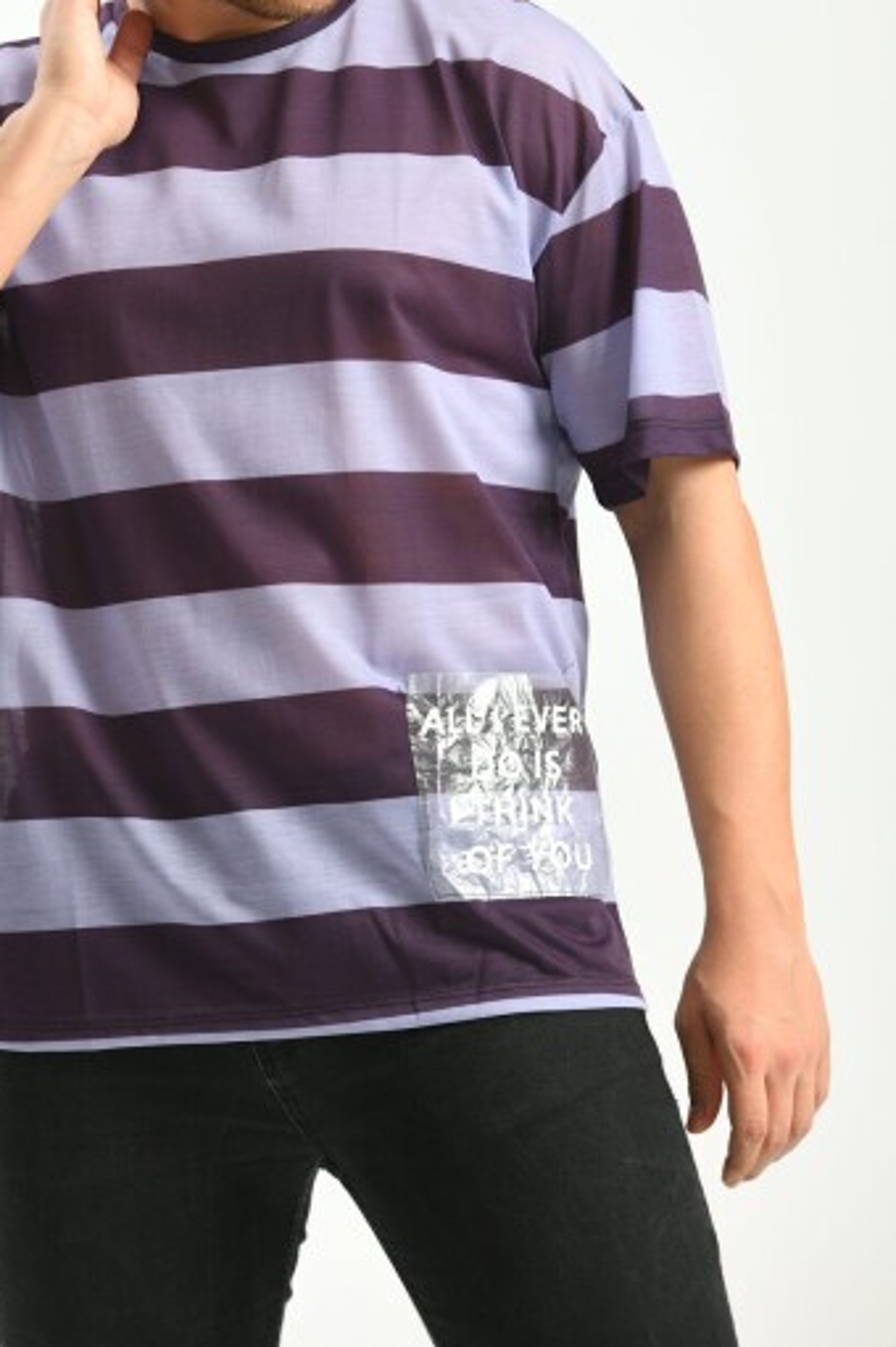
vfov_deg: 9.7
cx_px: 308
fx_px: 7962
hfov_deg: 6.4
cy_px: 435
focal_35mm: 213
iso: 100
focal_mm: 145
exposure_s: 1/160
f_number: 5.6
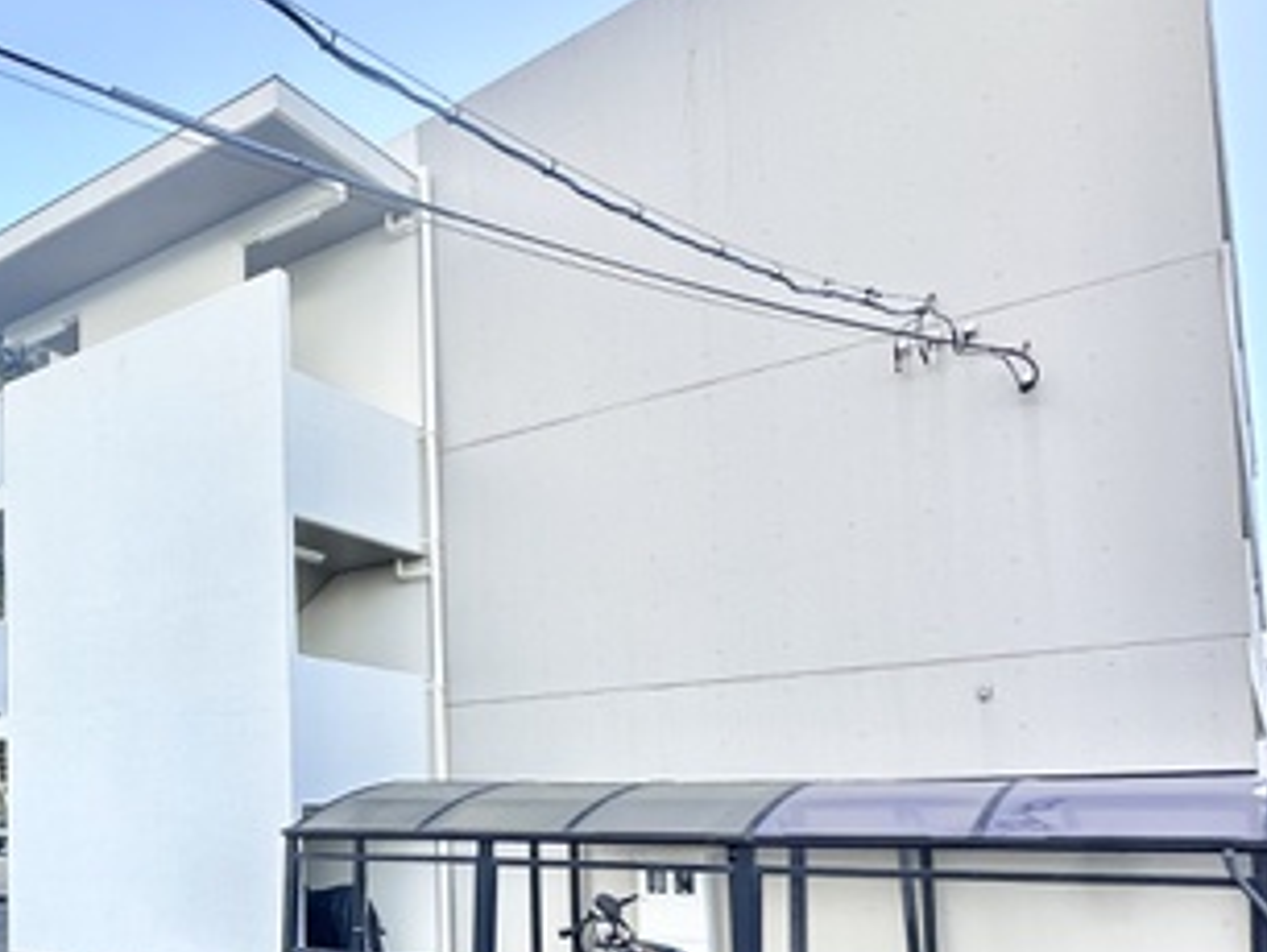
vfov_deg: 42.1
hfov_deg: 44.0
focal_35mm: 32
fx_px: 1172
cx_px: -120
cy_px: 772
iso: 40
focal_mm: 2.22
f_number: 2.2
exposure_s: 1/241
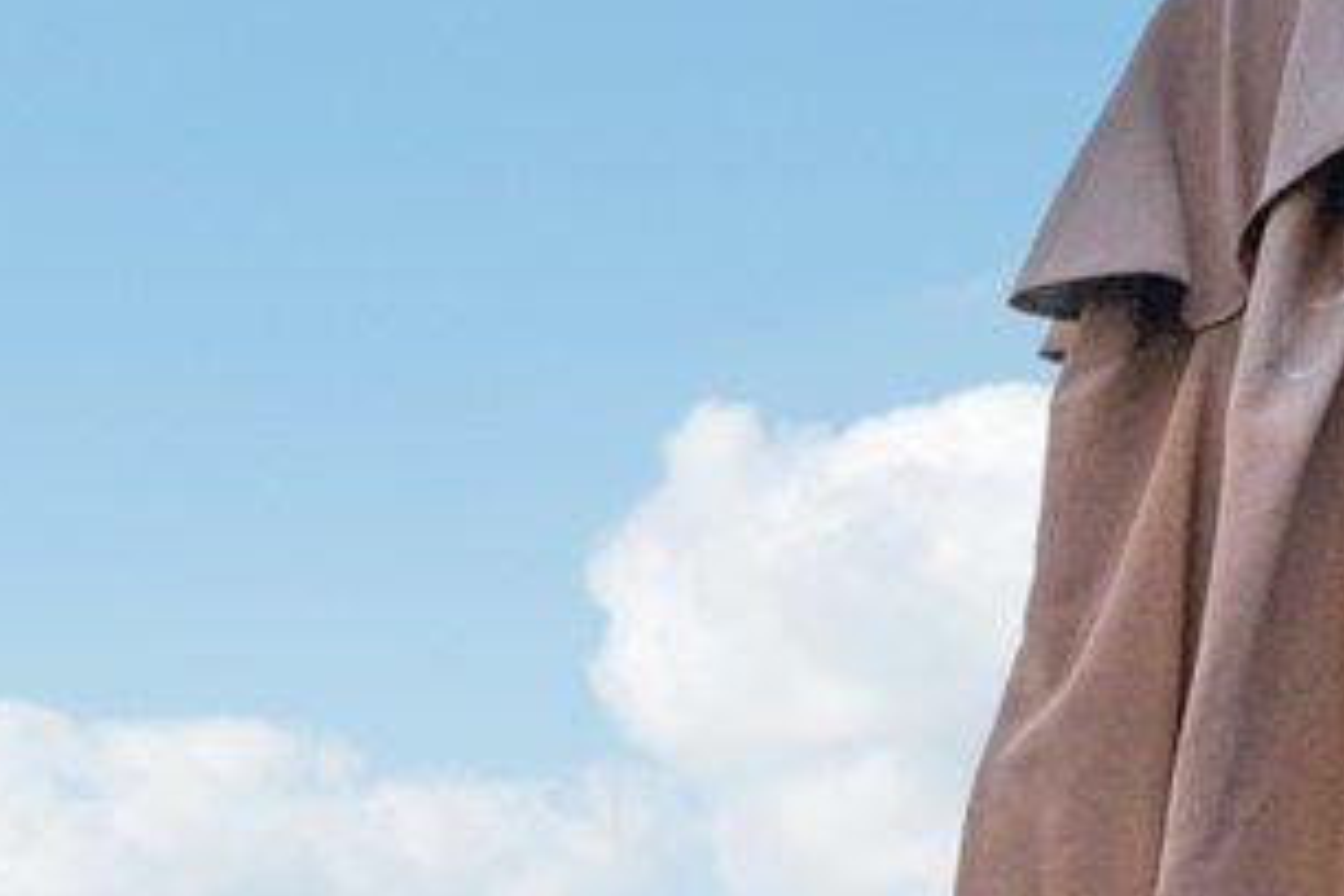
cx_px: -1994
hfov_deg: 13.4
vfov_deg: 11.6
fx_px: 3994
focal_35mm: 107
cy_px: 1722
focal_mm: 16
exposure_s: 1/640
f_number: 9
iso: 400
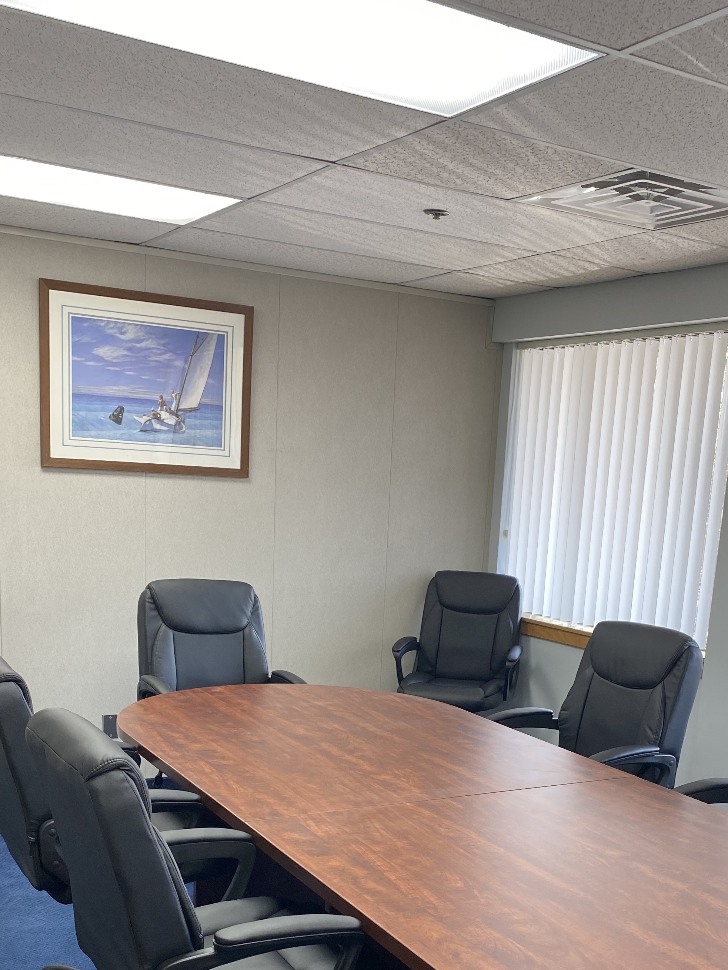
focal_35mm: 40
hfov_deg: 35.9
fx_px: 1122
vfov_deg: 45.0
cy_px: 742
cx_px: 406
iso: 100
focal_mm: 4.25
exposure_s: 1/120
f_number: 1.8
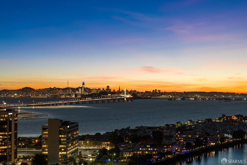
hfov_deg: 28.9
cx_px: 124
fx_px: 480
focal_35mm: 70
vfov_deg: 19.4
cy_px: 82
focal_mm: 70
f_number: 11
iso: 1000
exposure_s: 1/1.25
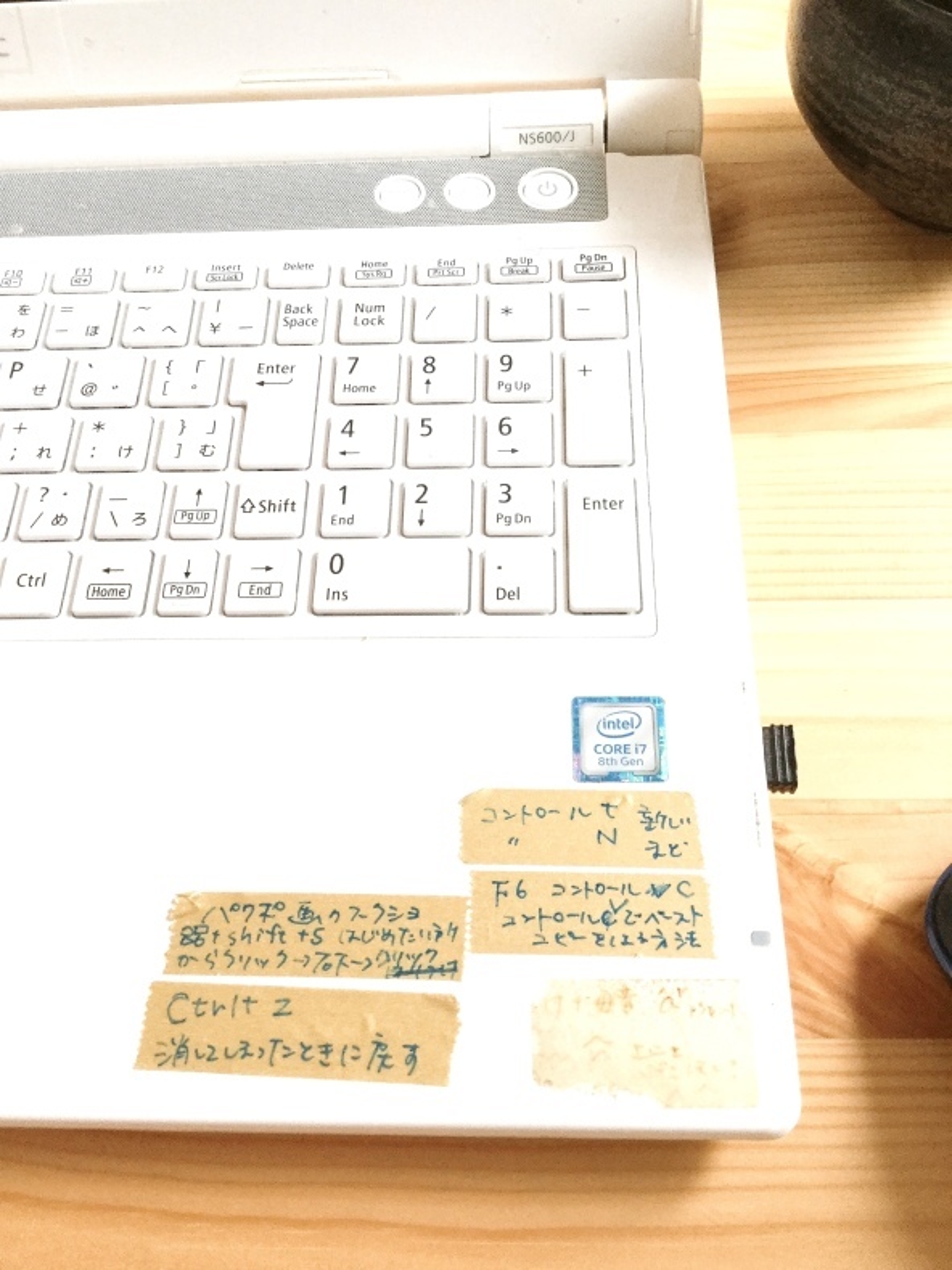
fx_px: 1137
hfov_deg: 45.4
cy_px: 635
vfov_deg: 58.4
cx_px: 476
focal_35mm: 31
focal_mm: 3.3
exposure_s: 1/30
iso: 80
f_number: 2.4
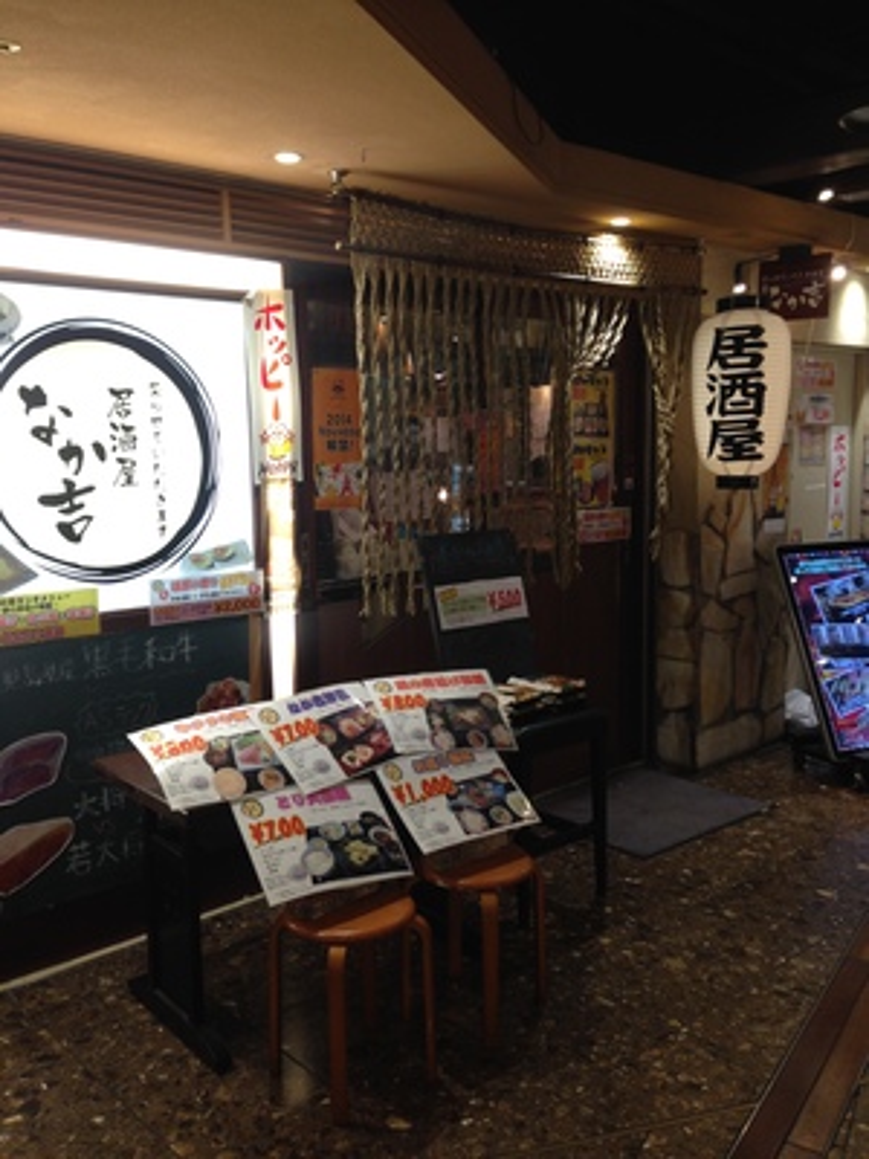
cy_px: 580
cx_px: 434
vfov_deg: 55.4
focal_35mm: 33
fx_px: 1105
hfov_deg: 42.9
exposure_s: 1/20
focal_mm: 4.12
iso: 64
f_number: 2.4
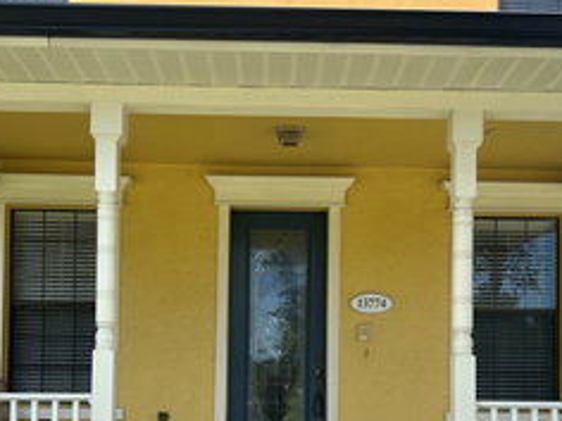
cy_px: 347
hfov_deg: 40.4
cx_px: 285
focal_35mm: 47
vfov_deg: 30.0
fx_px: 763
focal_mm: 5.7
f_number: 1.5
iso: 50
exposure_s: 1/1488
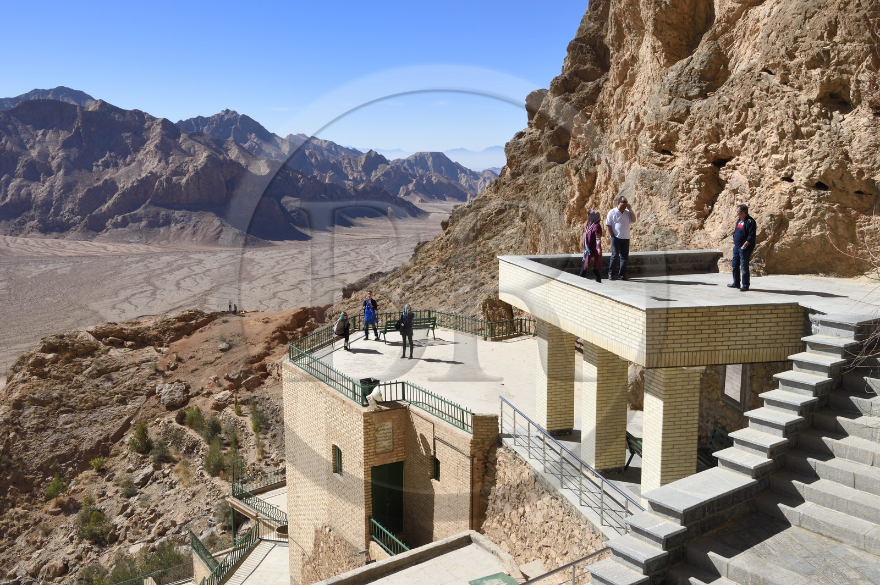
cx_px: 440
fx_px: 855
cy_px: 292
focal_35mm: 35
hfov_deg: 54.5
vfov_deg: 37.8
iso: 400
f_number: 20
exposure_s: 1/250
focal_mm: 35
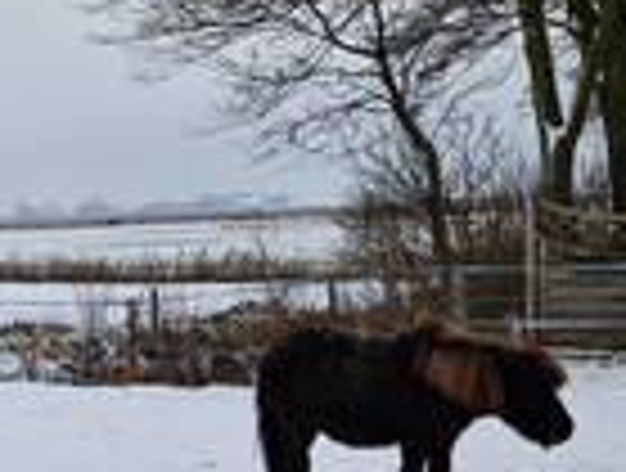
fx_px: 1197
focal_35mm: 66
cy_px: 324
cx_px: -252
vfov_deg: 22.2
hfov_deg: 24.4
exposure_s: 1/1584
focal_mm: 5.4
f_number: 1.8
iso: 50
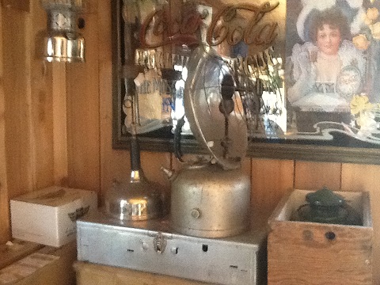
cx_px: 190
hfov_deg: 42.9
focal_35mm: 44
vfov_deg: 32.9
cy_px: 142
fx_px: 483
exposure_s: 1/17
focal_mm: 2.03
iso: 320
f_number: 2.4
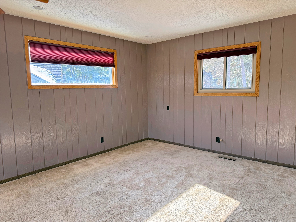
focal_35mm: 24
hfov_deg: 71.6
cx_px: 148
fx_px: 205
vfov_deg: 56.8
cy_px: 111
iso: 160
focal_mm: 6.76
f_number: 1.8
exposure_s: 1/230
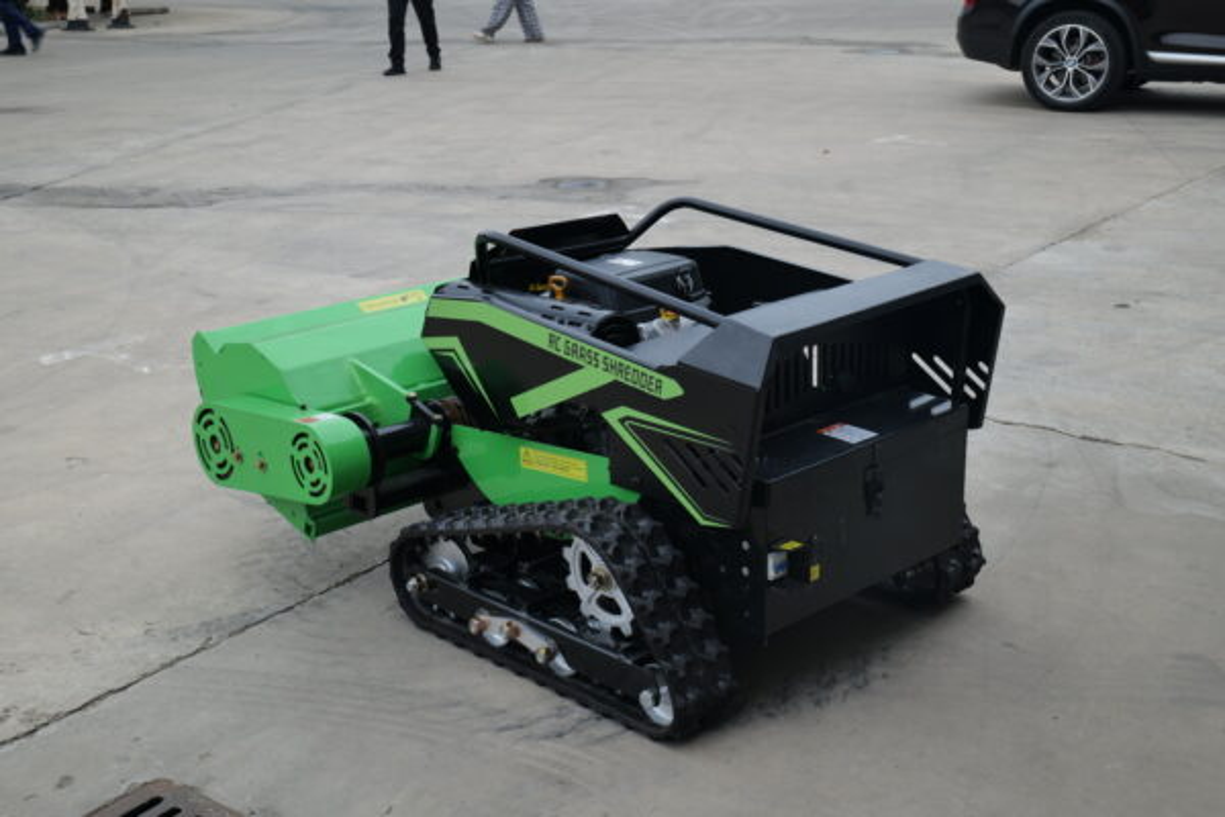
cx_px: 612
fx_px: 1565
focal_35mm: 46
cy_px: 408
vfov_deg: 29.2
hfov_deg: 42.7
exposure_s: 1/60
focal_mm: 46
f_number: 11
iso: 160
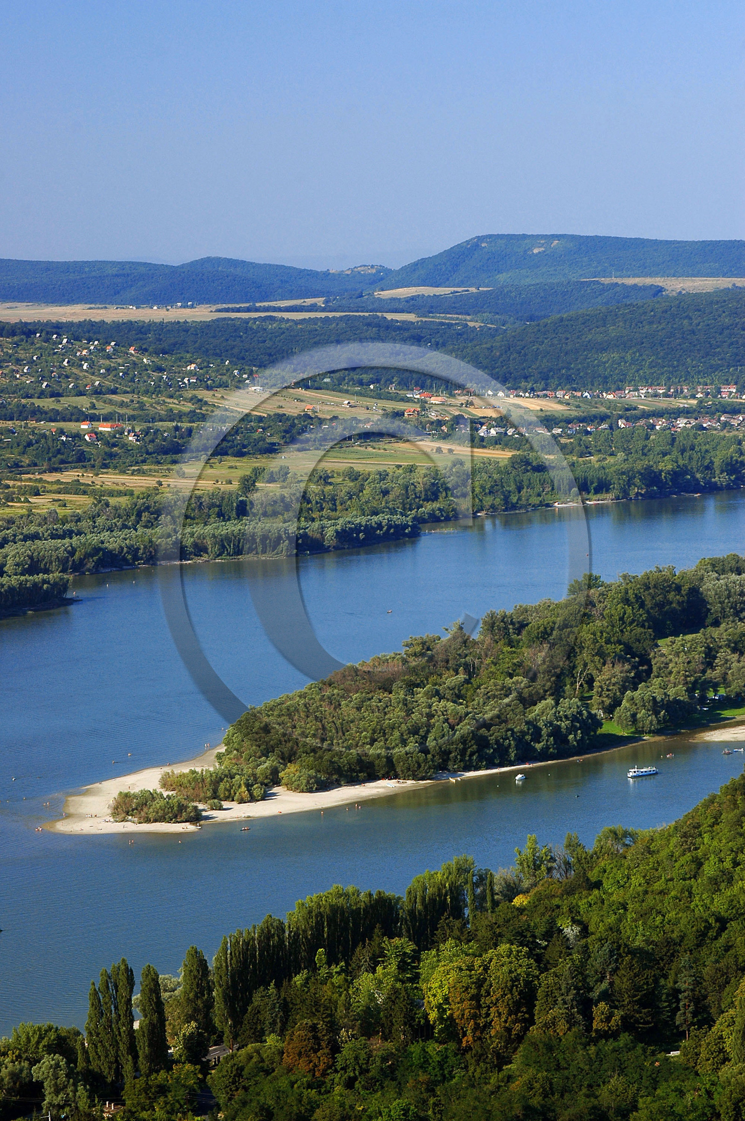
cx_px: 372
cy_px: 560
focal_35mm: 105
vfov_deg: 19.5
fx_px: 3265
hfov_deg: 13.0
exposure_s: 1/100
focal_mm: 70
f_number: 9
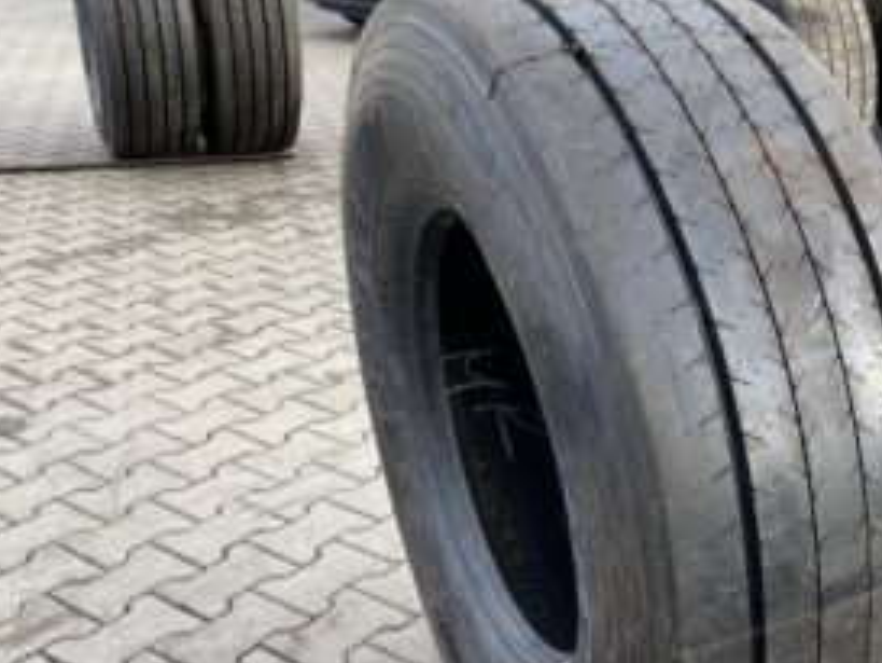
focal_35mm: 41
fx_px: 1045
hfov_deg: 44.1
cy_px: 416
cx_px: 669
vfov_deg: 35.0
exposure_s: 1/122
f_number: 1.8
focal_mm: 4.25
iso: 40
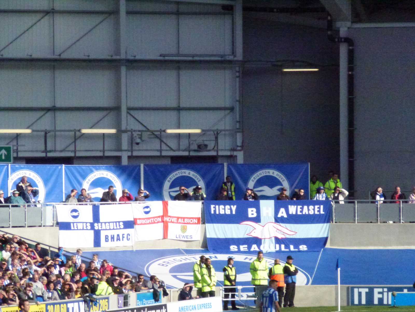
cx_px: 208
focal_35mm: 355
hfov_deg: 5.6
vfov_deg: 4.2
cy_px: 156
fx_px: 4256
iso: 1600
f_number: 6.3
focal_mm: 63.6
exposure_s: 1/4000
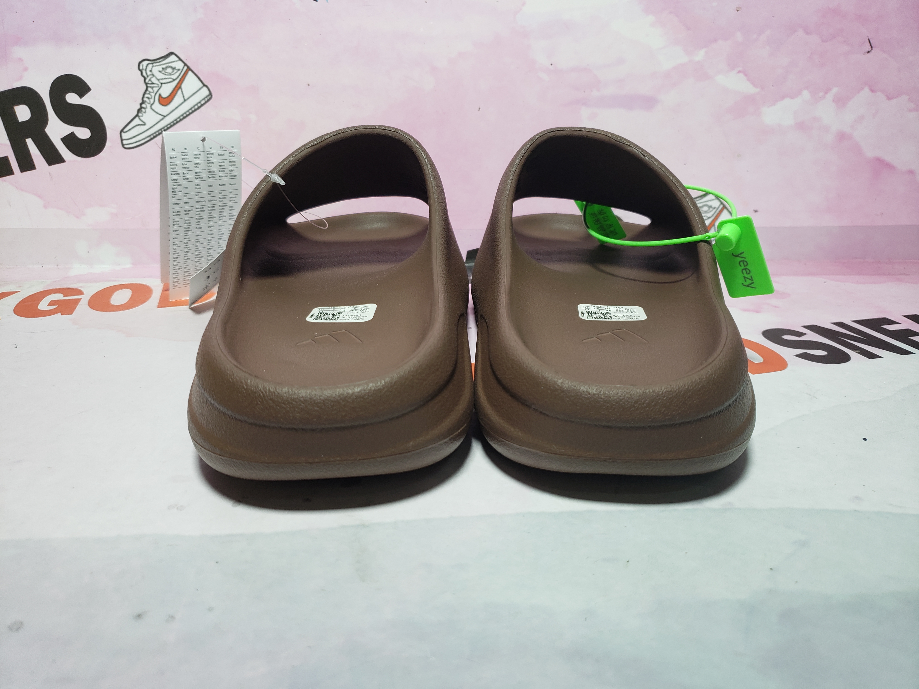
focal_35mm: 26
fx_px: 690
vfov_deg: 53.1
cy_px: 344
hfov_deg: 67.3
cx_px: 460
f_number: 1.5
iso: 50
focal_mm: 4.3
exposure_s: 1/349
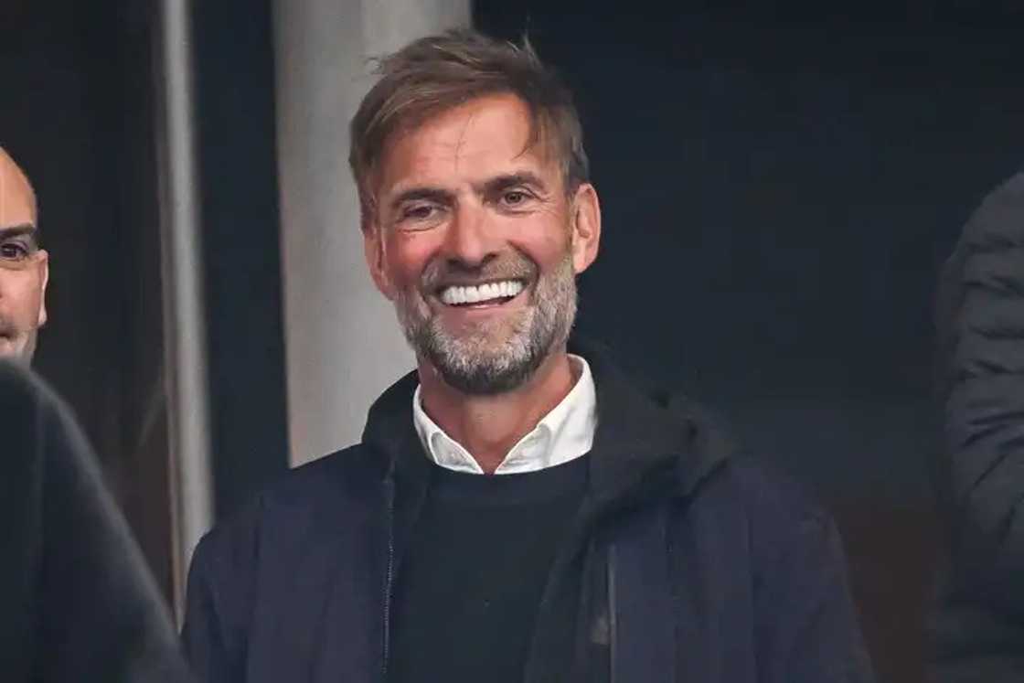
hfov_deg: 3.7
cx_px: 512
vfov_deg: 2.5
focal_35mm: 560
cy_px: 342
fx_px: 15930
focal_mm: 560
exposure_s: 1/320
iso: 4000
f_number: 4
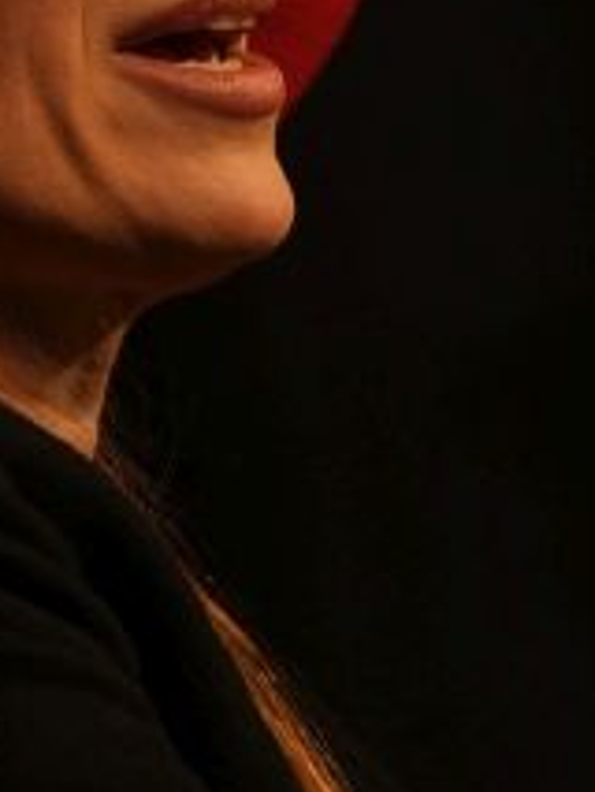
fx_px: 24750
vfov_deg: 1.8
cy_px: 394
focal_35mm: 1081
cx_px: 123
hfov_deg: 1.4
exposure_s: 1/160
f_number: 2.8
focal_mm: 200
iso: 800
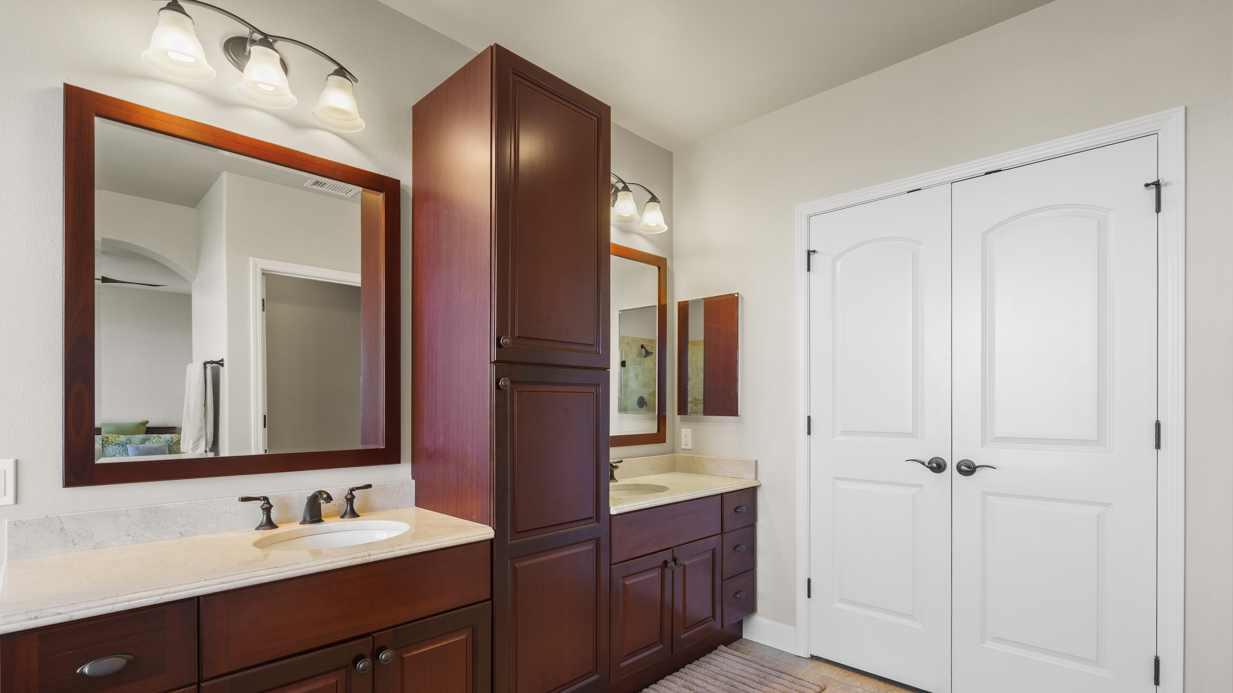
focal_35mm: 17
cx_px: 613
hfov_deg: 95.9
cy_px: 408
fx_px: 556
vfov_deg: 63.5
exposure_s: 1/2
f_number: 8
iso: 100
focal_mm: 16
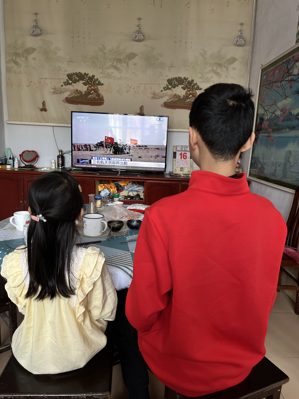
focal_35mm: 26
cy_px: 200
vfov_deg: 67.3
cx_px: 150
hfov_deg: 53.1
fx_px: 299
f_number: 1.6
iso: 125
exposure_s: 1/90
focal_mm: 5.1
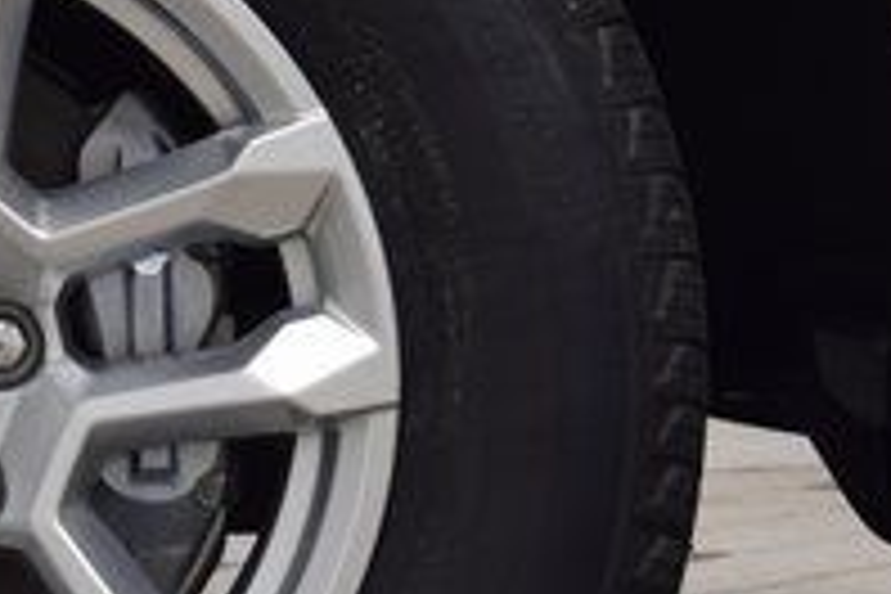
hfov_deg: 13.0
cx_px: -122
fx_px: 3836
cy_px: 371
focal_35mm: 155
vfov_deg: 8.9
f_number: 6.3
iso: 400
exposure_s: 1/15
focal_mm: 32
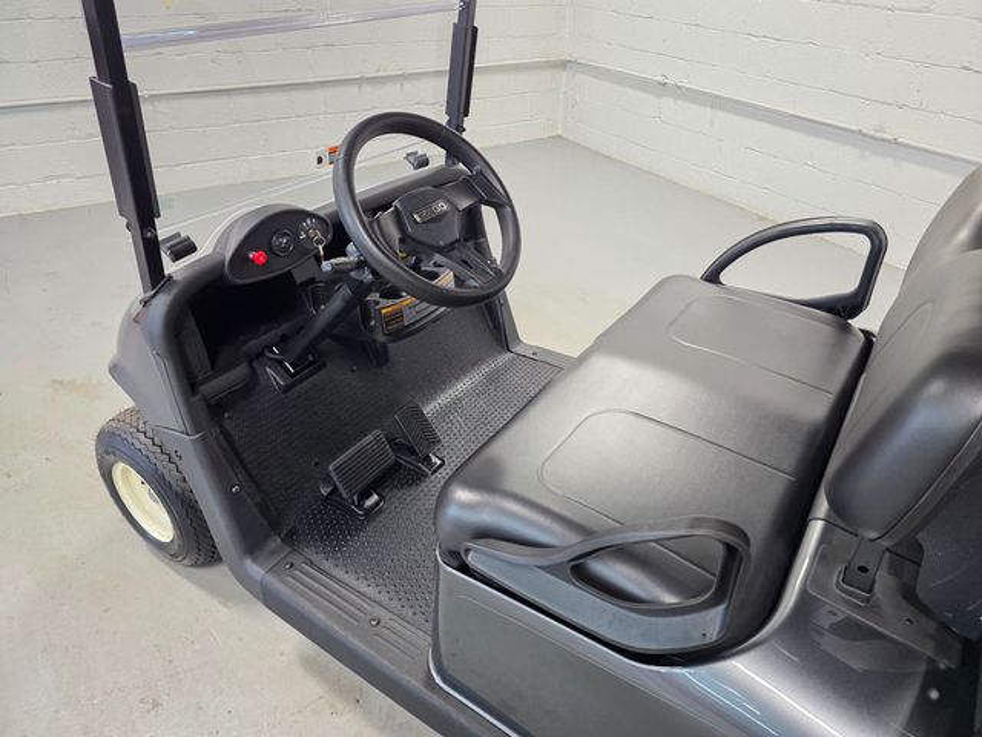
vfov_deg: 58.9
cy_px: 368
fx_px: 652
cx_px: 491
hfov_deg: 73.9
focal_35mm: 23
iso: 320
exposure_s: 1/120
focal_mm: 6.3
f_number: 1.7
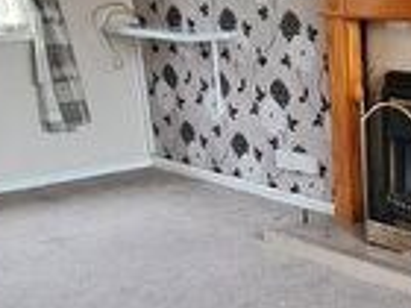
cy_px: 260
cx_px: 467
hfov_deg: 27.0
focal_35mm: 65
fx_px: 772
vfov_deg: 22.2
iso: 200
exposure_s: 1/50
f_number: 2.2
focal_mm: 2.2
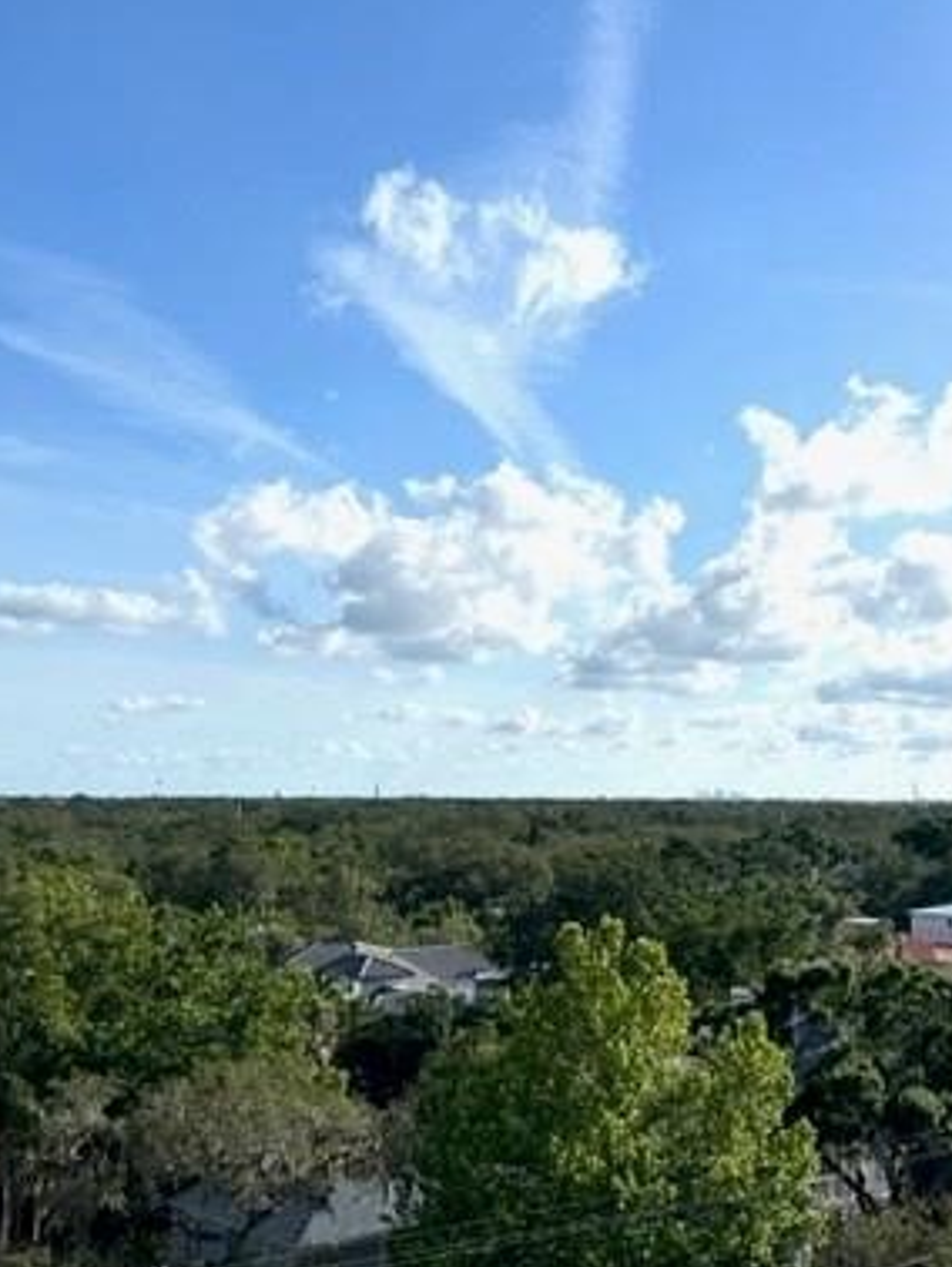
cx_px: 714
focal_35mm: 44
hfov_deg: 32.3
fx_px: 1612
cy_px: 623
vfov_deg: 42.9
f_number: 1.5
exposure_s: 1/10309
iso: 50
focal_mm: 5.7
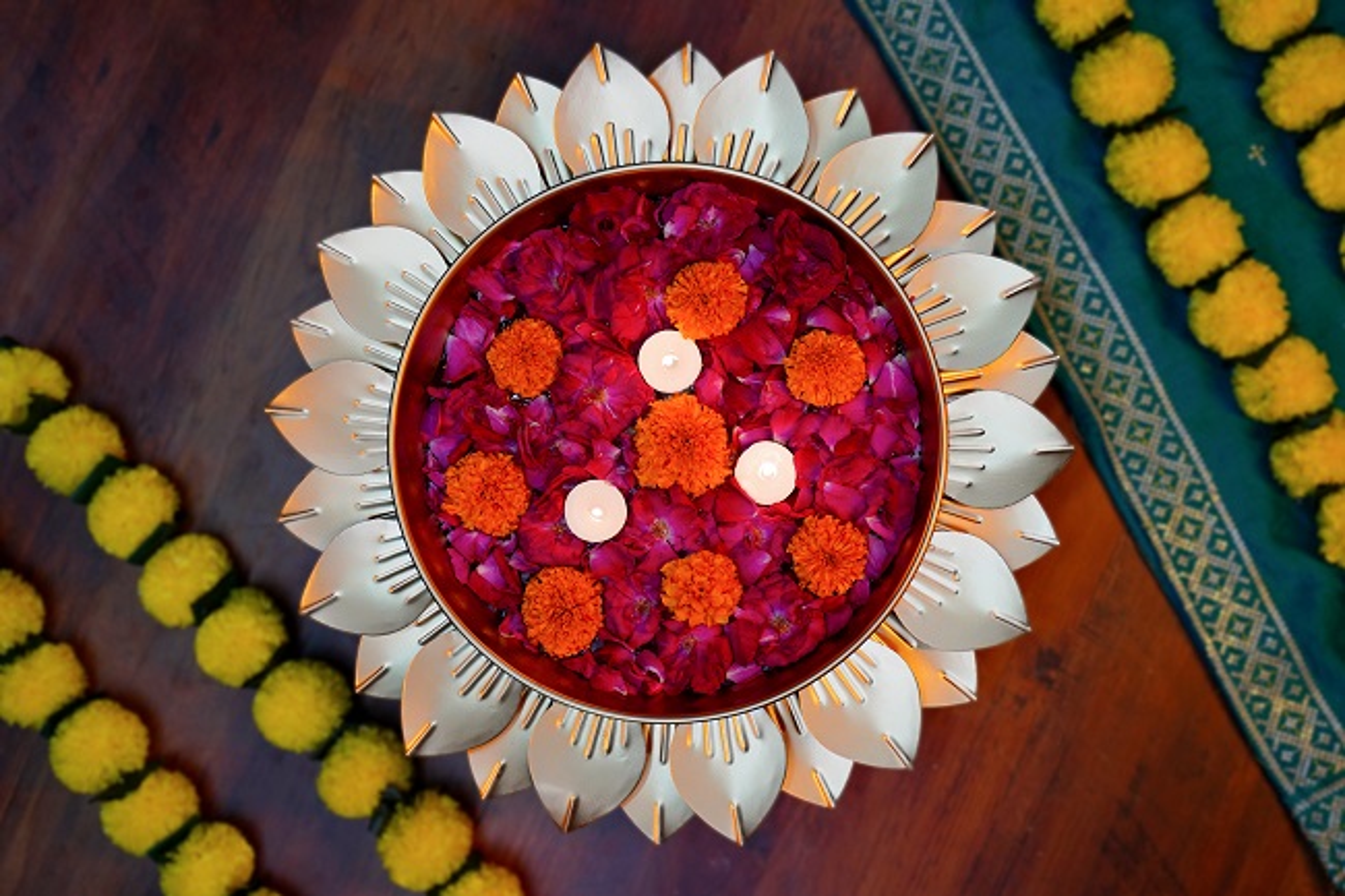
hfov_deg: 45.4
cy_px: 448
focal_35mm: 43
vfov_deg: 31.2
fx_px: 1606
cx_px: 672
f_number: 4
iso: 1000
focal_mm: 43
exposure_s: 1/160
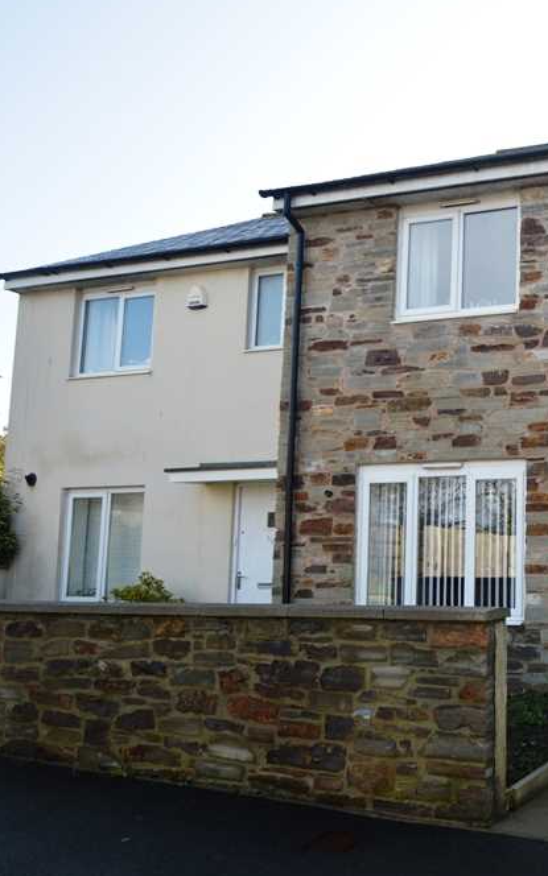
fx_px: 789
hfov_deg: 32.1
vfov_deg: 58.1
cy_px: 436
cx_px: 650
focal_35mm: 33
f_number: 5.6
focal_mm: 14
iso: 100
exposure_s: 1/125
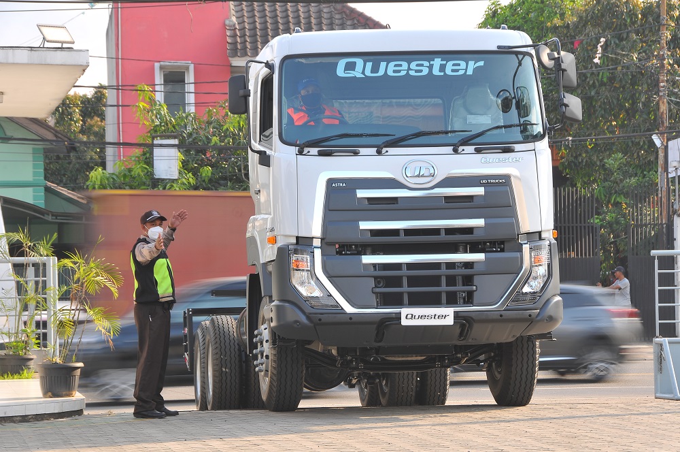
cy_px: 226
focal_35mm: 120
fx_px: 2264
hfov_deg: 17.1
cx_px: 340
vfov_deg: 11.4
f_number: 10
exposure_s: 1/25
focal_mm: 80
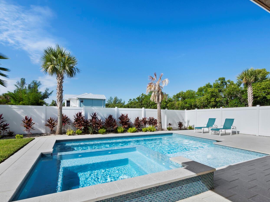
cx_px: 139
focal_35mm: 18
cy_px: 113
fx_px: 140
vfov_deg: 71.4
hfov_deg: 87.7
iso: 200
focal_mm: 7
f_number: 11
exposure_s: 1/250
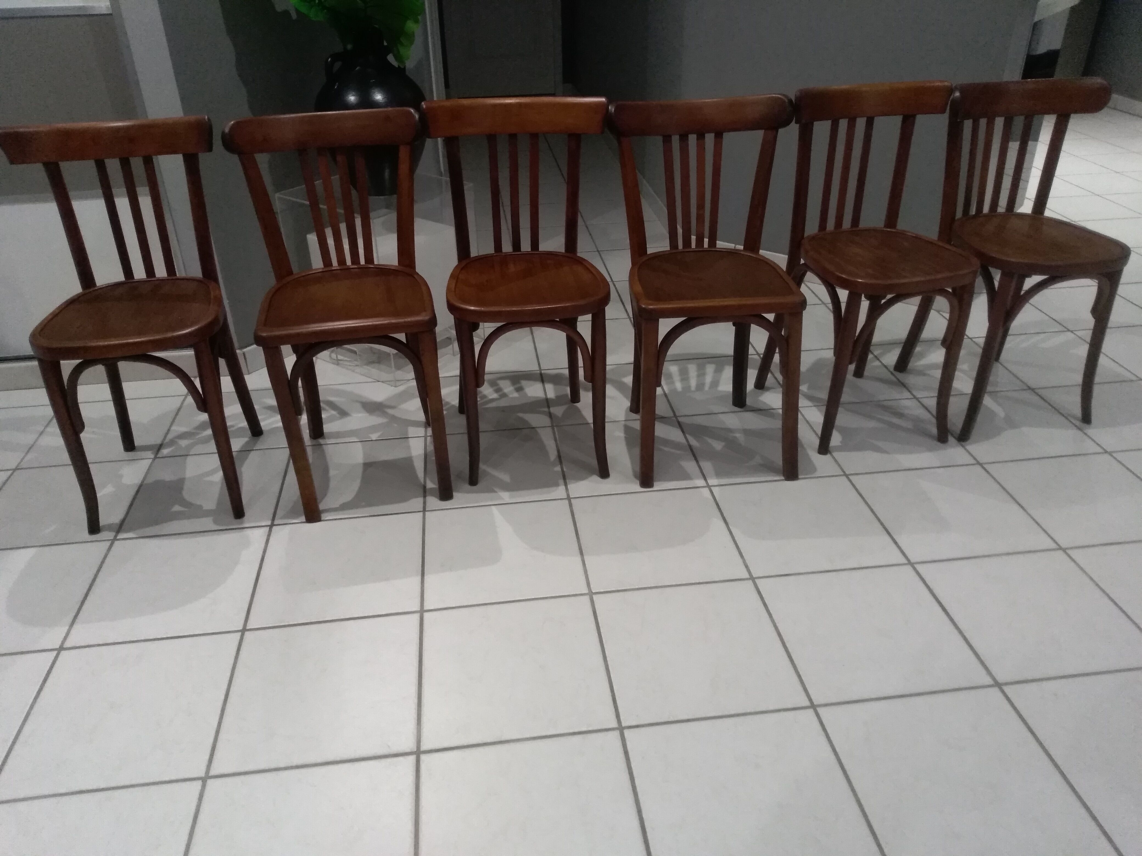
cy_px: 428
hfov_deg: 67.3
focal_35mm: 26
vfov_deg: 53.1
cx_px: 571
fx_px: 858
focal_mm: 3.54
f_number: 2
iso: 761
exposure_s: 1/33.3
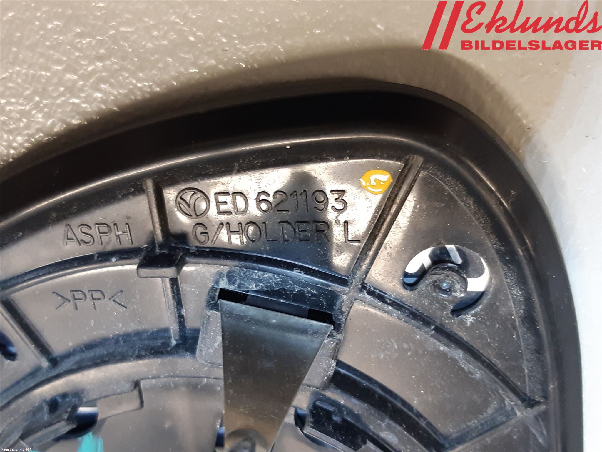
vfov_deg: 53.1
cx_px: 301
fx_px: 452
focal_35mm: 26
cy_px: 226
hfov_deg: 67.3
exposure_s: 1/60
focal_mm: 3.93
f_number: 1.7
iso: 160
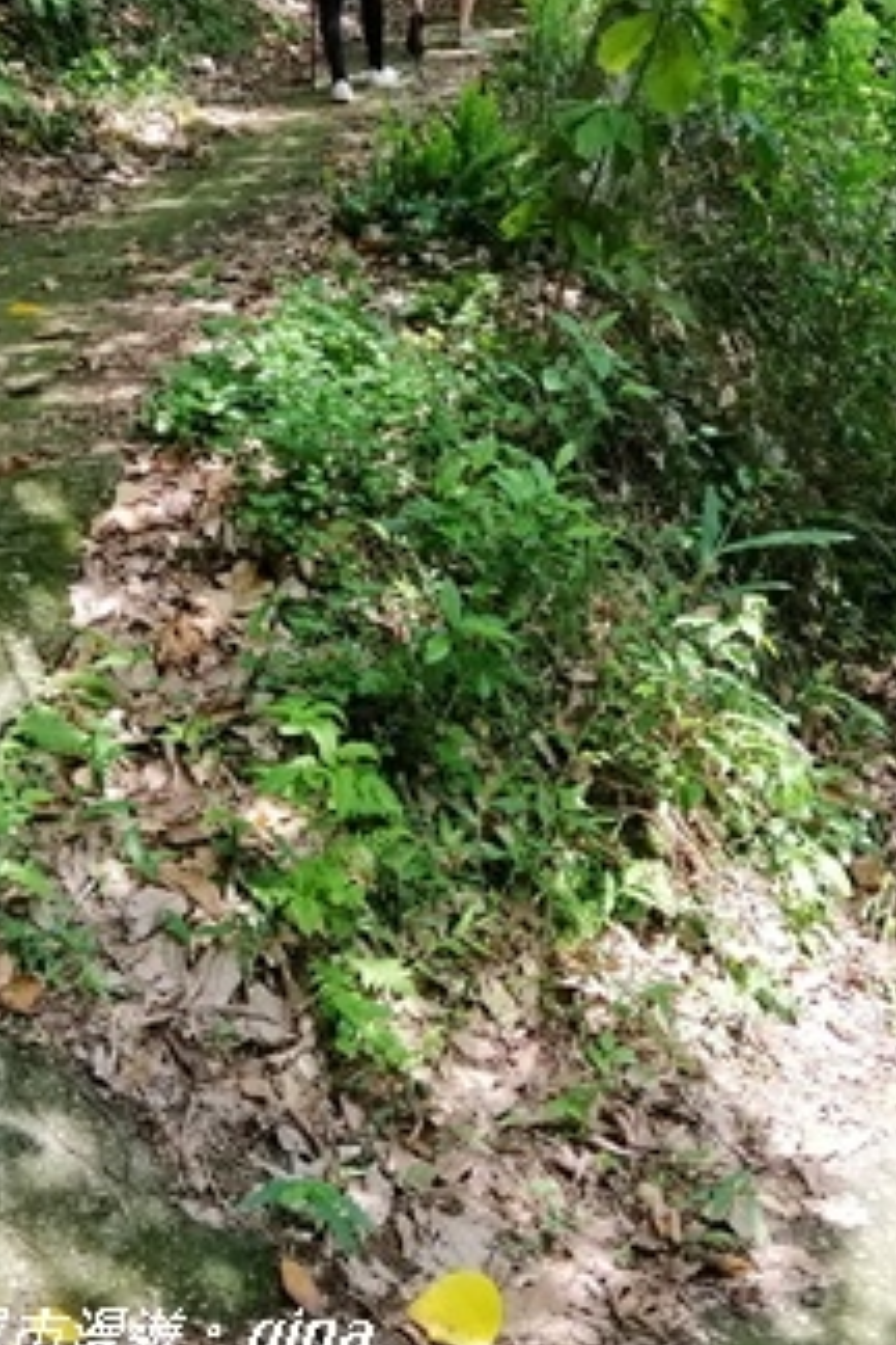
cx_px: 498
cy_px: 515
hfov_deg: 27.0
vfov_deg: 39.4
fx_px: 1867
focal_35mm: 50
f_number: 2.2
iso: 50
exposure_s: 1/120
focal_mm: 3.81
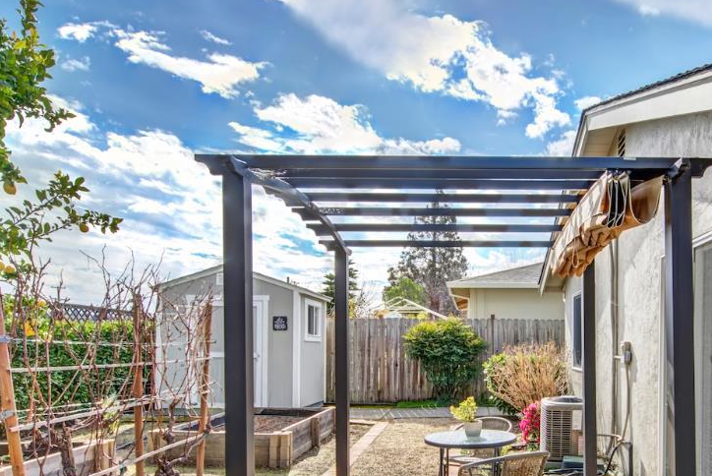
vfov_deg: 43.8
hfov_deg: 62.2
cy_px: 346
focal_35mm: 29
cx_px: 469
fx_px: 574
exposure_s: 1/100
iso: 100
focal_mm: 14
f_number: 14
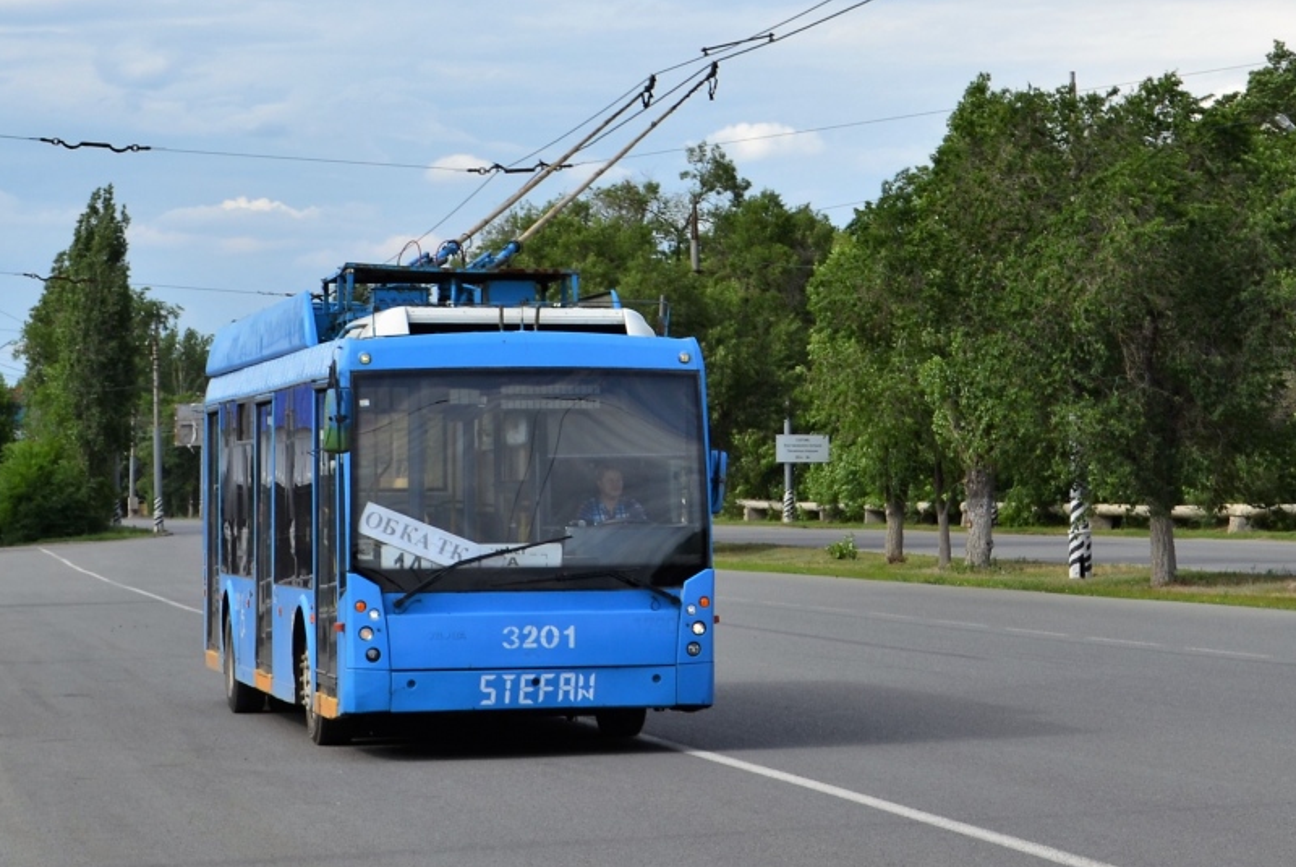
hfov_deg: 25.0
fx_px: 2919
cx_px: 564
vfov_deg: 16.8
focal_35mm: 81
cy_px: 225
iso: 100
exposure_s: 1/250
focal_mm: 36
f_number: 8
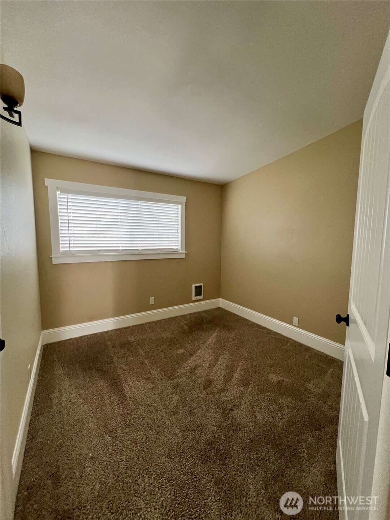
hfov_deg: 89.9
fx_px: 195
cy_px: 260
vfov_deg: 106.2
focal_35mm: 13
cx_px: 195
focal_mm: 1.57
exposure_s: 1/72
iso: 250
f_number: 1.8
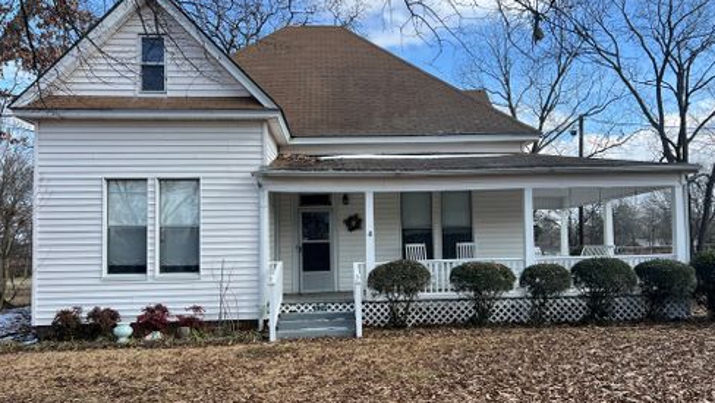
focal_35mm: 29
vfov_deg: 40.1
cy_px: 238
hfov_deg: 66.0
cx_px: 359
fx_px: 550
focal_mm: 5.7
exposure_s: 1/1531
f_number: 1.5
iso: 50
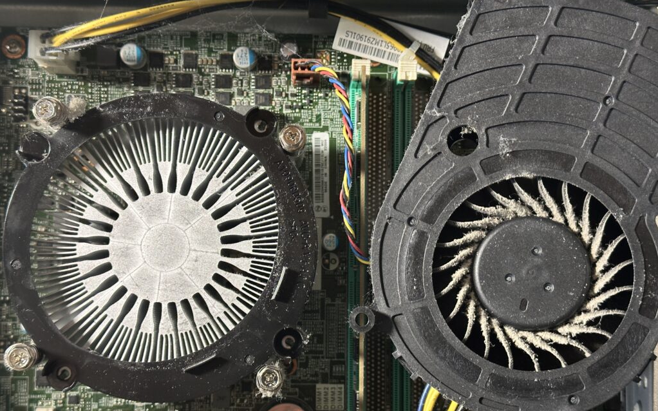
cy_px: 246
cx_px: 329
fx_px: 914
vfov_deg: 25.3
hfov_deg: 39.6
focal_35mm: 51
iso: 200
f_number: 1.78
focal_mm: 6.86
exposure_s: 1/33
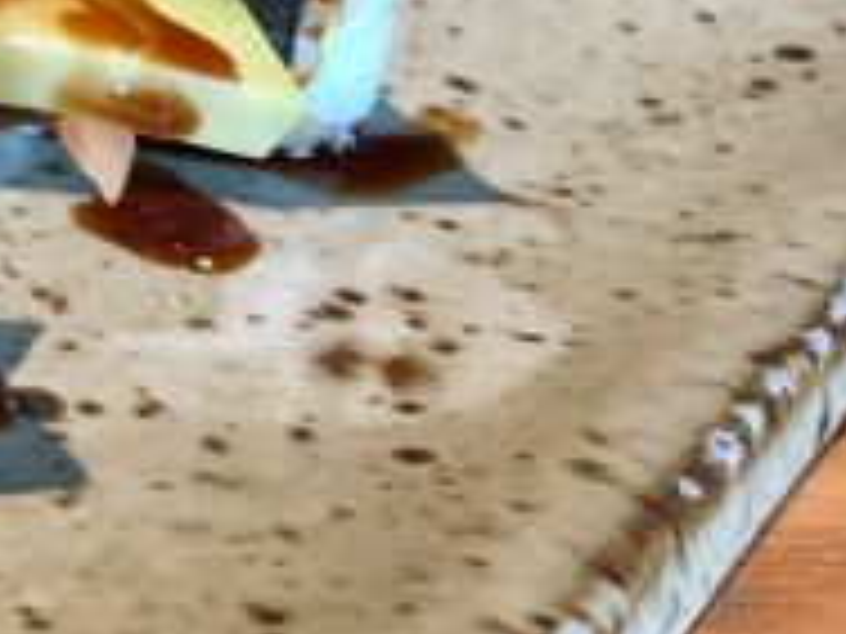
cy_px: 344
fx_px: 2542
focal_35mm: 104
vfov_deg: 14.2
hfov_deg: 16.1
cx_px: -662
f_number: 1.8
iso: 32
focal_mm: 3.99
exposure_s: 1/25
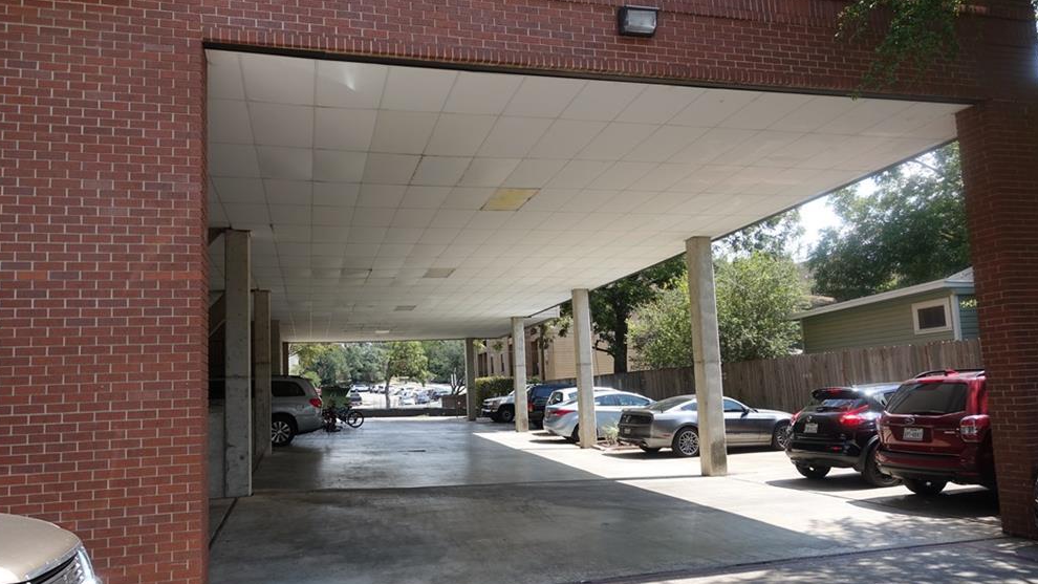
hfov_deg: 71.9
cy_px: 318
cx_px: 506
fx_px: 716
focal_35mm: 26
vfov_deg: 44.3
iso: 125
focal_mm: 8.8
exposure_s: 1/400
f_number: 4
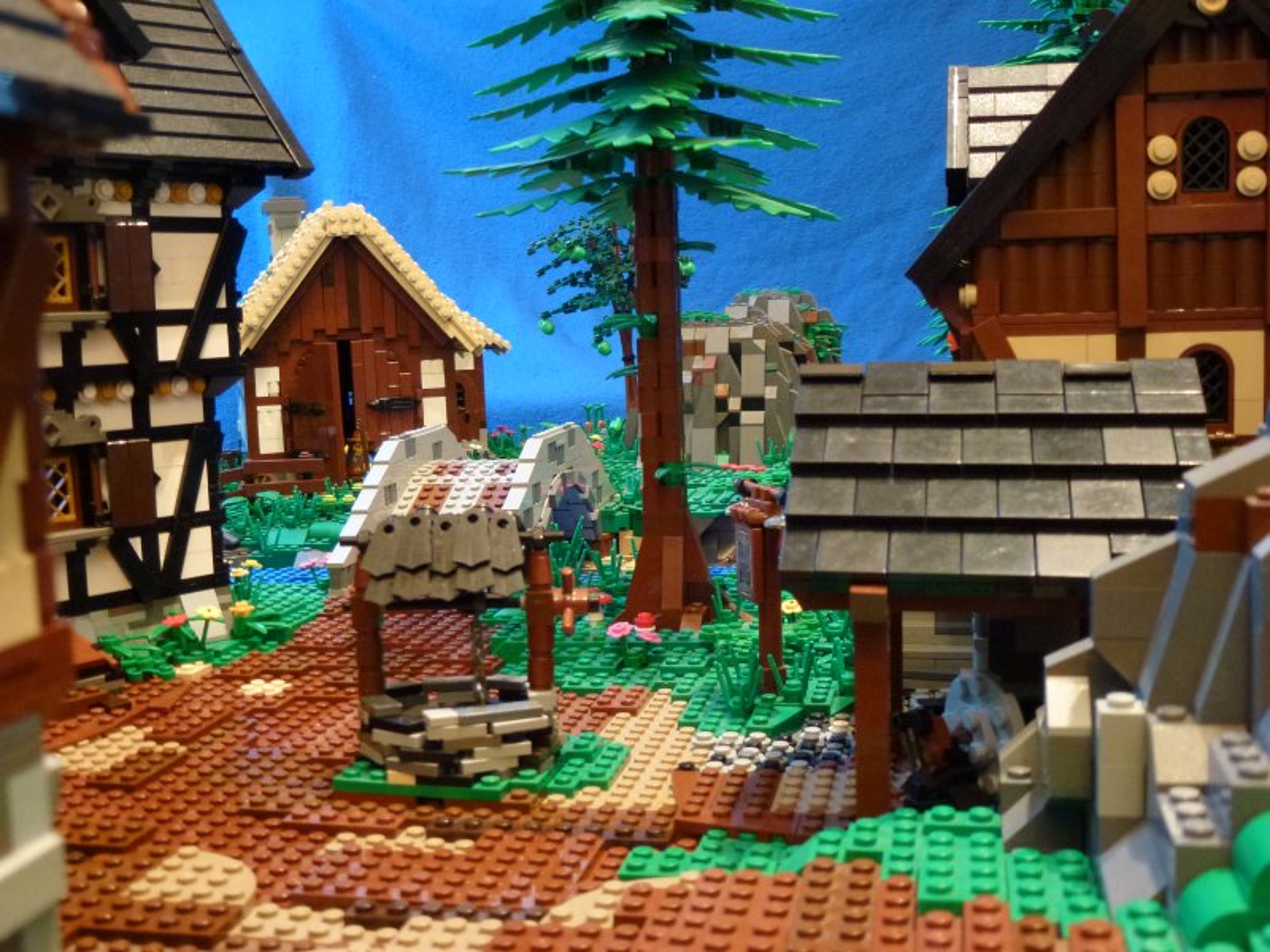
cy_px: 476
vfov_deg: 35.1
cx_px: 635
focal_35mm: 41
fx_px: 1504
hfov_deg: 45.8
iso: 320
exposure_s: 1/4
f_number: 3.9
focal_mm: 7.4
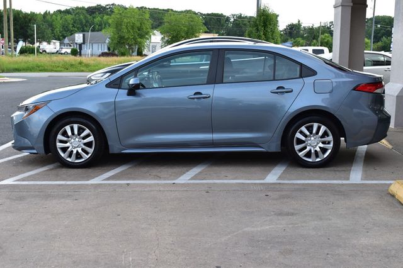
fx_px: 571
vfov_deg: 26.5
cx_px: 202
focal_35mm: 51
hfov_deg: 38.9
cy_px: 134
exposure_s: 1/60
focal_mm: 34
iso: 400
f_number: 8
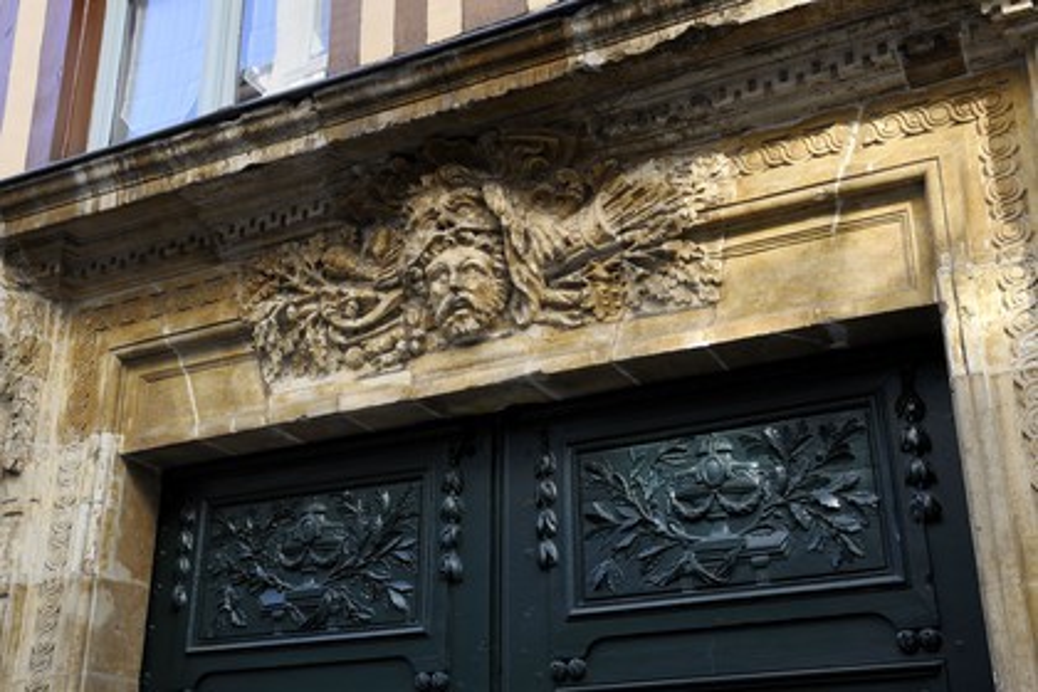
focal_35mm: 42
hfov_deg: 46.4
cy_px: 346
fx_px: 1211
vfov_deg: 31.9
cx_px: 519
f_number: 7.1
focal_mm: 42
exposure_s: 1/80
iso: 400
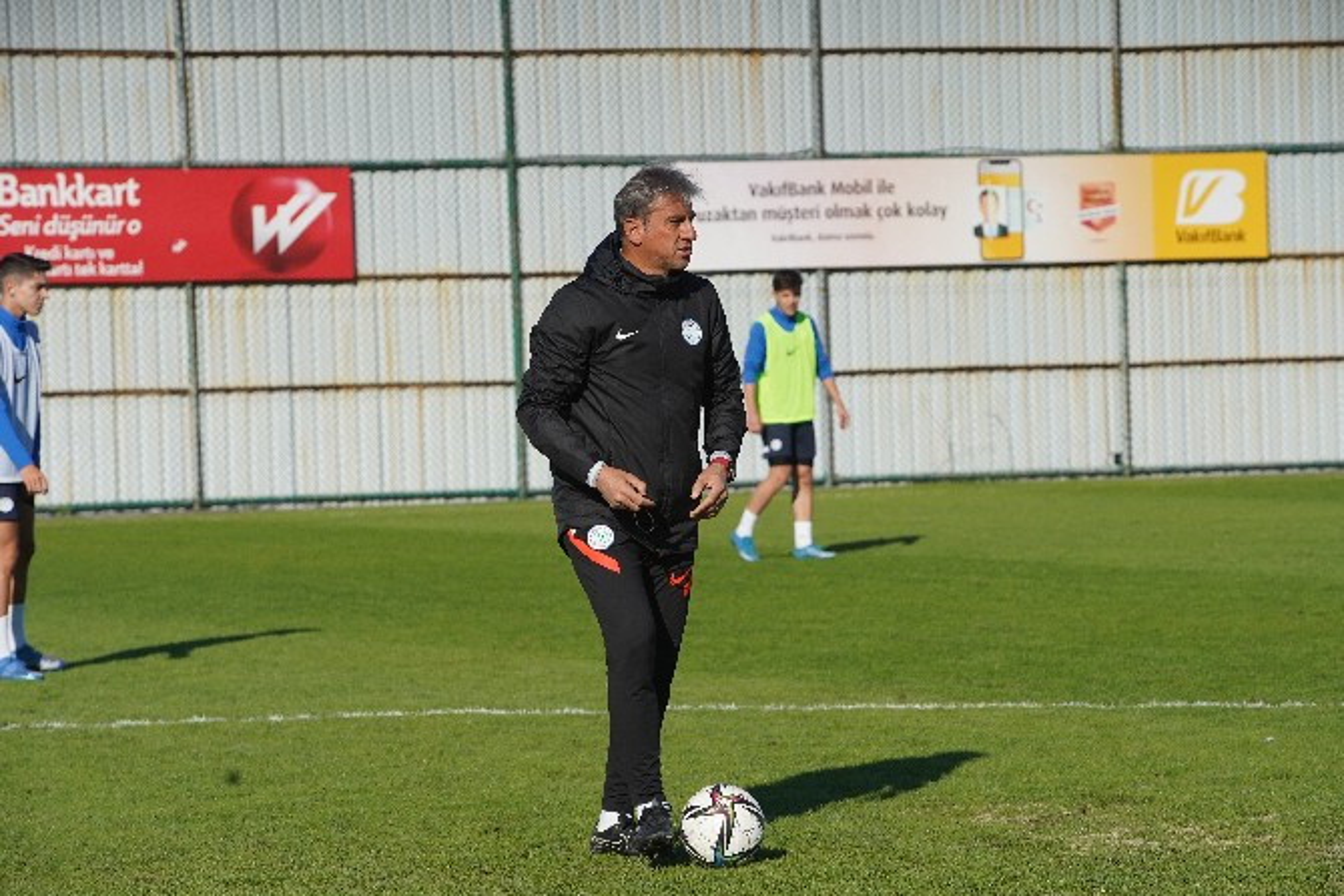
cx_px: 672
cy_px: 448
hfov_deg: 12.2
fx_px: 6273
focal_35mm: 168
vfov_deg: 8.2
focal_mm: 168
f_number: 8
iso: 1600
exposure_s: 1/5000
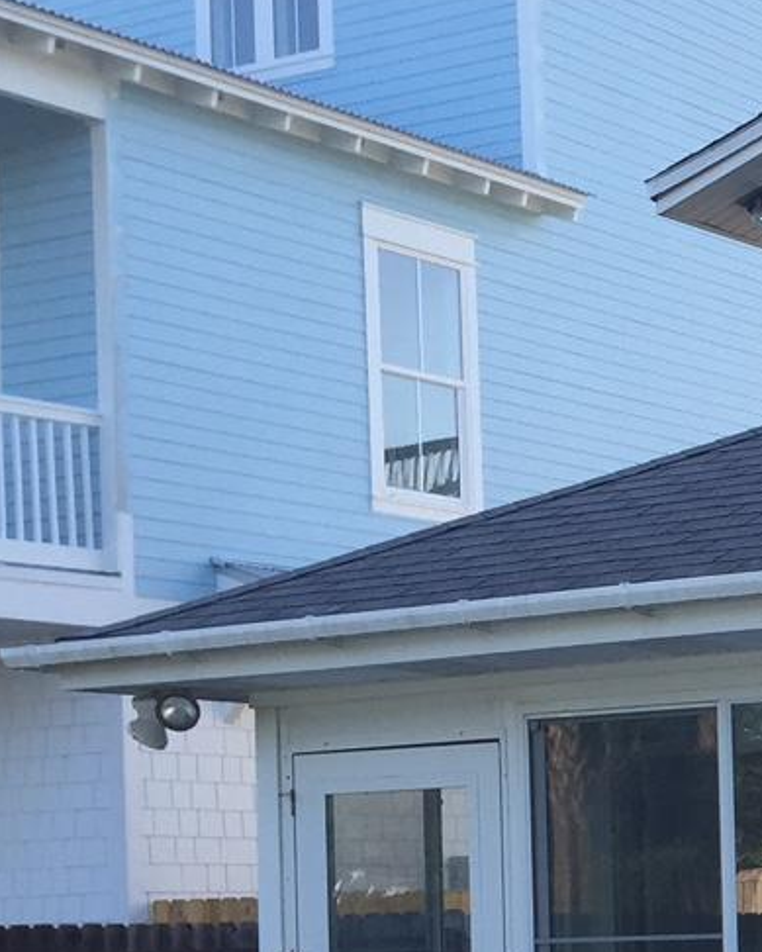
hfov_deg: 14.4
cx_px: 1340
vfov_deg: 19.7
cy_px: 891
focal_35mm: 95
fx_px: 2677
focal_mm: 4.15
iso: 32
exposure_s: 1/421
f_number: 2.2
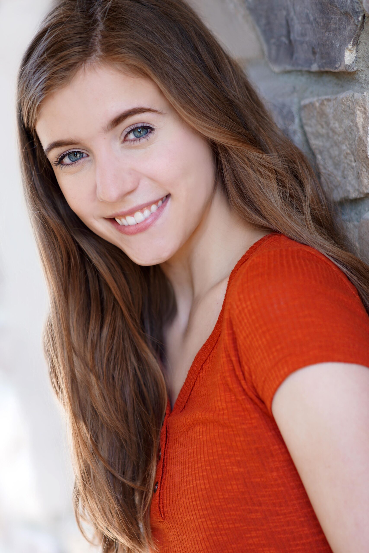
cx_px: 184
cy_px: 276
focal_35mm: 202
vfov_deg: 10.2
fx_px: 3113
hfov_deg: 6.8
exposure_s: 1/250
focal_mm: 135
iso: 125
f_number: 2
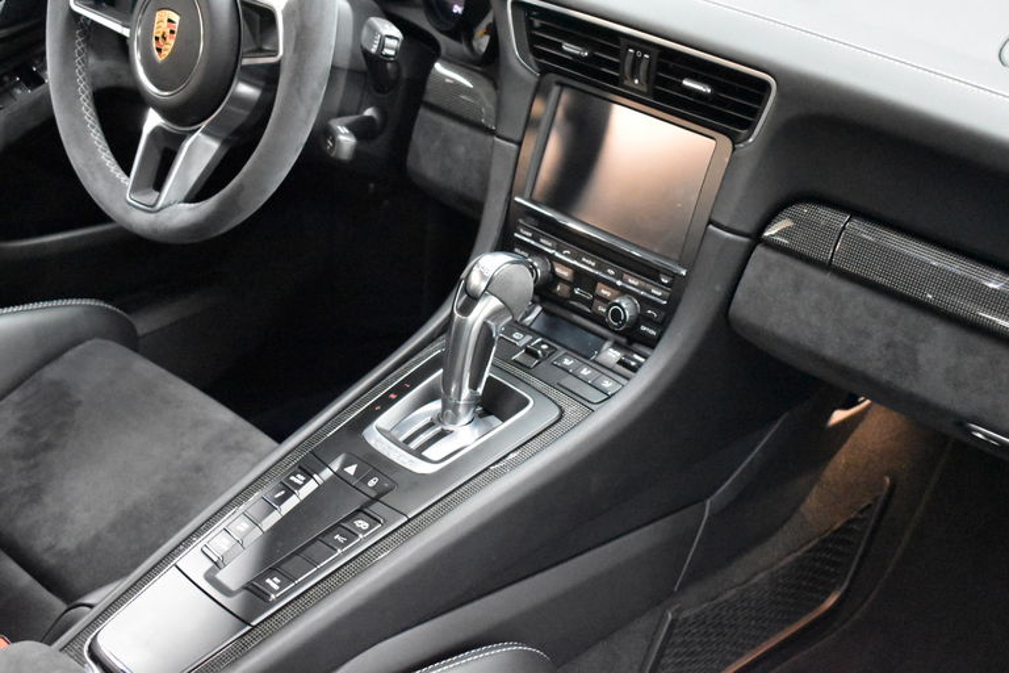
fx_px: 1471
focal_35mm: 52
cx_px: 504
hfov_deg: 37.9
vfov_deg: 25.8
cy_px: 336
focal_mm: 35
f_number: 4.5
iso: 12800
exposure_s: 1/60
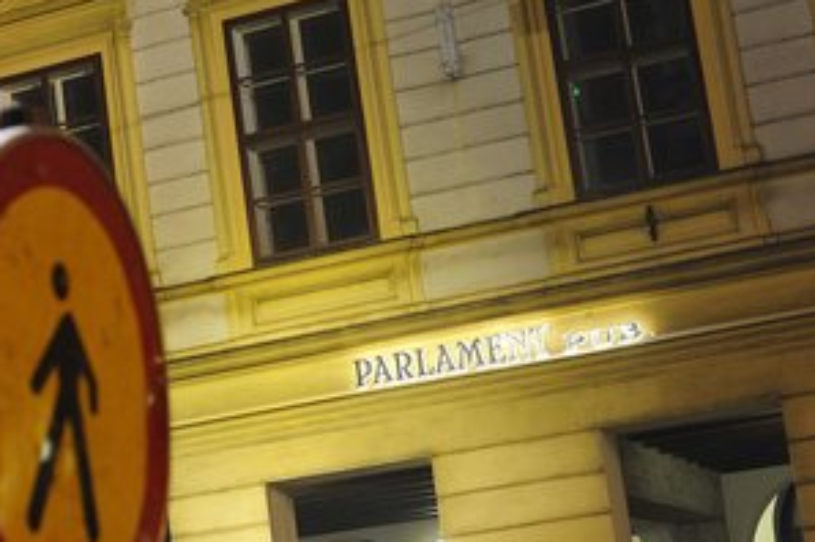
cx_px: 175
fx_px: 1900
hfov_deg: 23.9
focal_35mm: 84
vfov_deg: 16.2
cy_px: 361
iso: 3200
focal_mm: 50
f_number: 4
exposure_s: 1/40
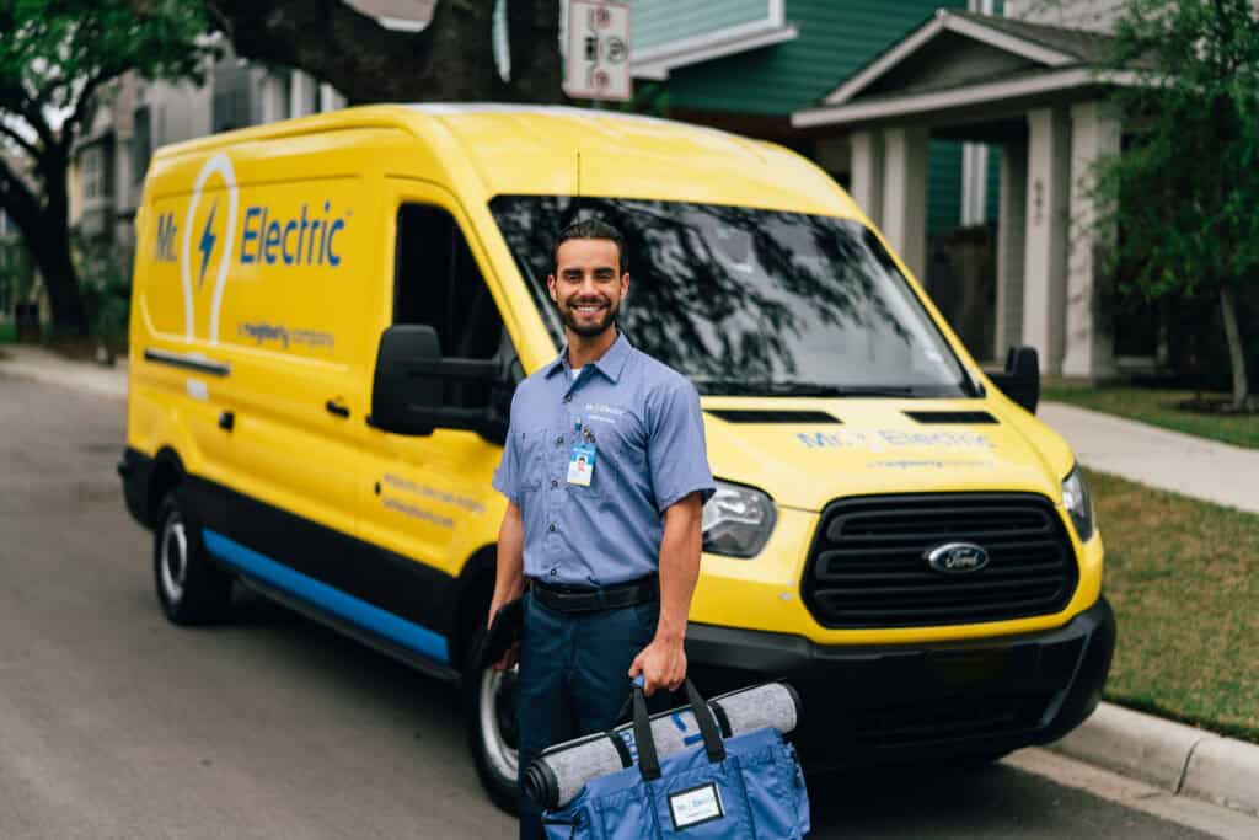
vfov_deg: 27.0
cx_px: 630
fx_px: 1749
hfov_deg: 39.6
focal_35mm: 50
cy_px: 420
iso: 100
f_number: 1.4
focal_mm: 50
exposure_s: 1/1250
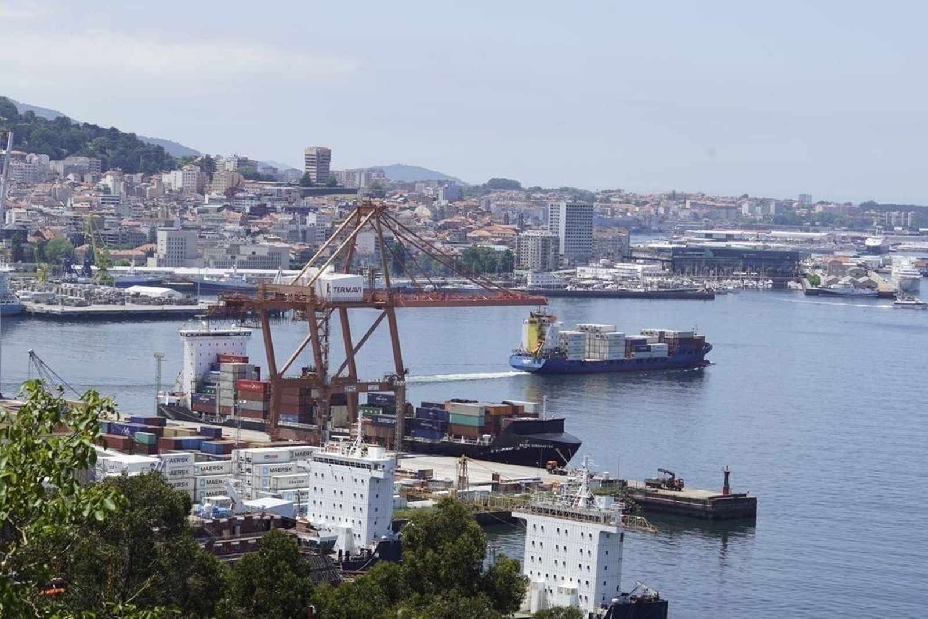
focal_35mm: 105
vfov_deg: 13.0
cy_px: 310
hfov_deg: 19.5
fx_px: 2707
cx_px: 464
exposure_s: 1/320
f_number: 6.3
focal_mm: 70
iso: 100
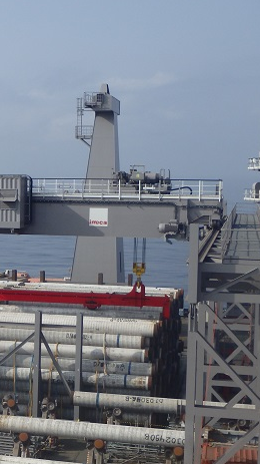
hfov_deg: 14.1
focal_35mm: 81
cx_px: -113
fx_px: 994
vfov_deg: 26.2
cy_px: 259
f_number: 14
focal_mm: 7.7
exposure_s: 1/125
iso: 125
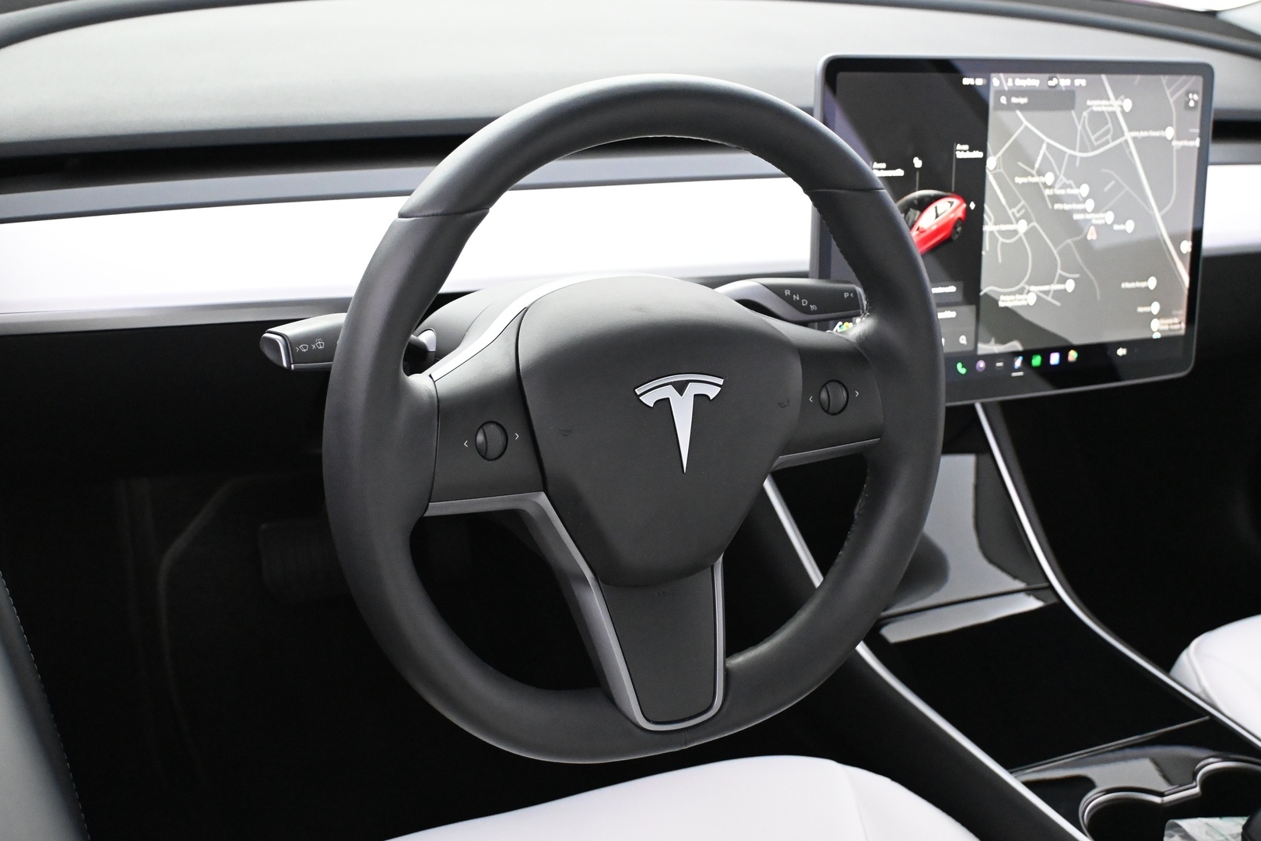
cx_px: 630
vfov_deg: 29.9
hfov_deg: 43.6
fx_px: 1576
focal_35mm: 45
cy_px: 420
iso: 7200
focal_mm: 30
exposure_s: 1/50
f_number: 4.8
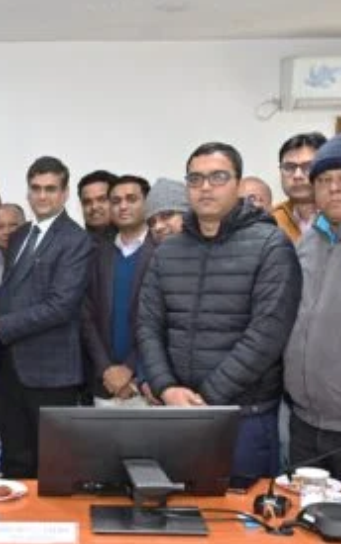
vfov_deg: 38.2
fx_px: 788
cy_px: 273
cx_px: -20
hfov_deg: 23.2
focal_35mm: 53
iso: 2000
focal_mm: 34
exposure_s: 1/160
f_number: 5
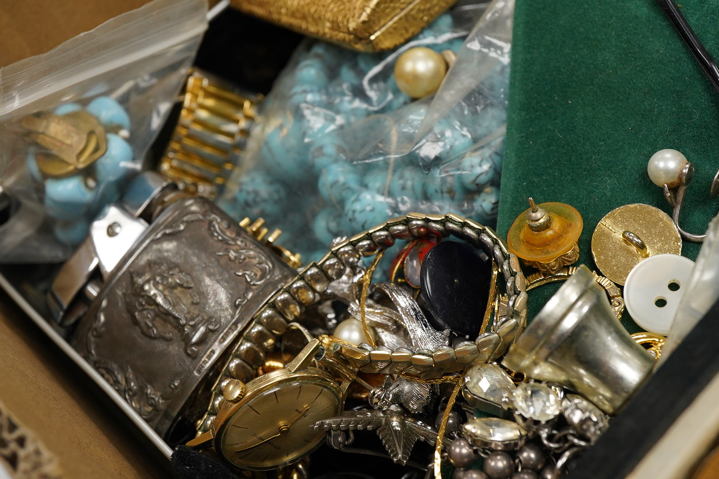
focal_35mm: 53
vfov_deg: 25.5
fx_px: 1058
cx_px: 339
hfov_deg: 37.5
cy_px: 227
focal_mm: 30
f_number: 11
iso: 1250
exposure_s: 1/125
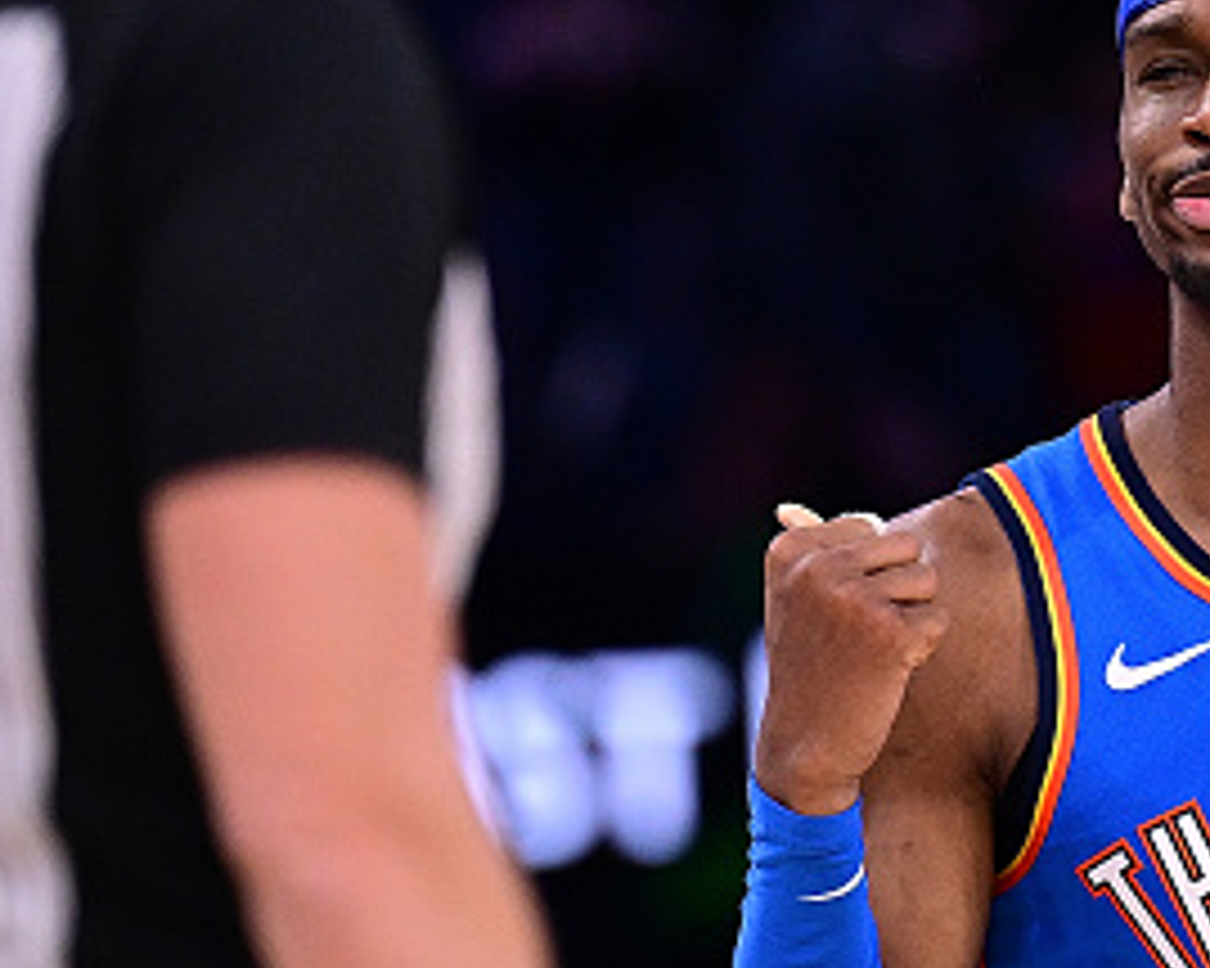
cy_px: 680
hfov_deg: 3.1
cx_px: 1259
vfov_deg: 2.5
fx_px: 22231
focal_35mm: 621
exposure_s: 1/1250
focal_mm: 200
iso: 2500
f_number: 2.8
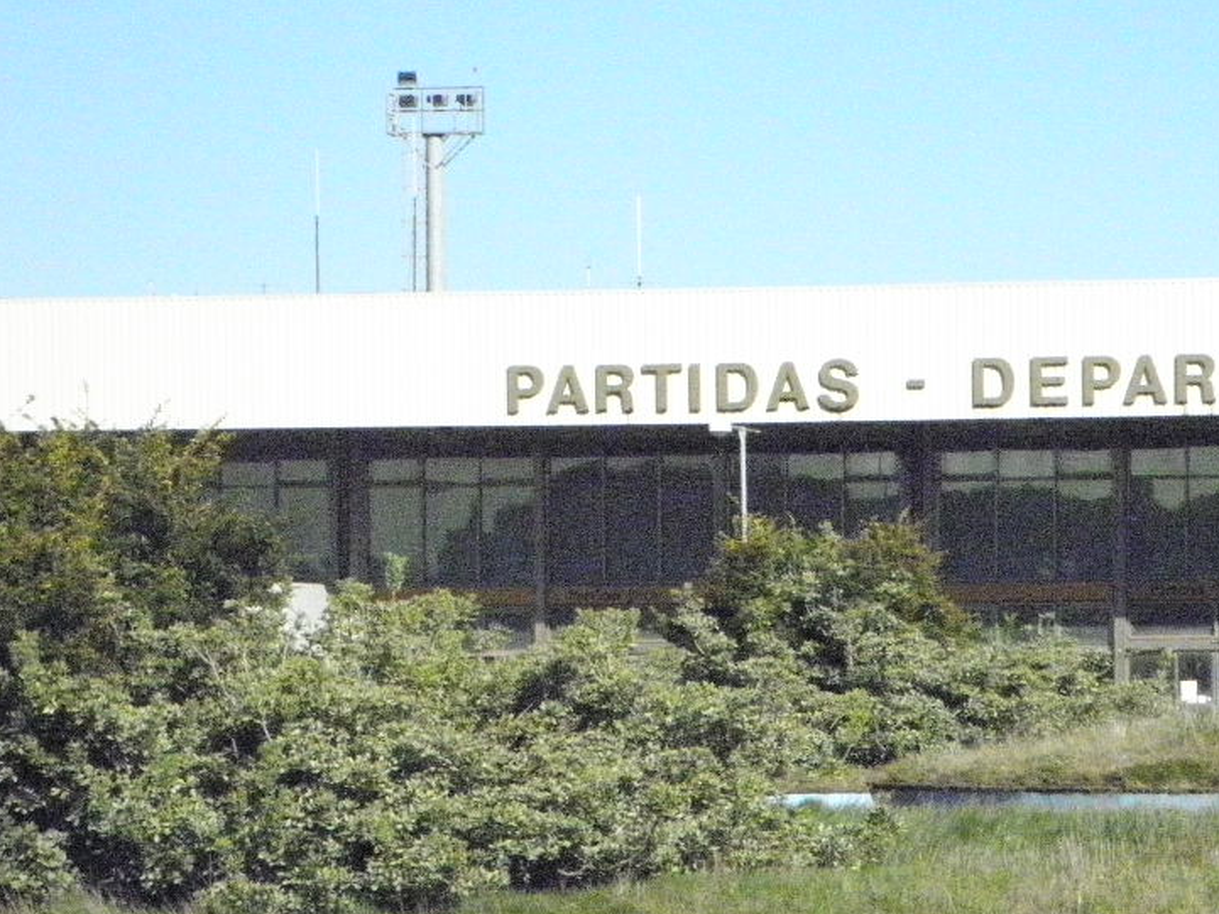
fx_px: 5001
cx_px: 915
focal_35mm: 142
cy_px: 688
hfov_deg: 13.8
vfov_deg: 10.4
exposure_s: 1/2000
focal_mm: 14.3
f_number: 8.8
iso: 1600
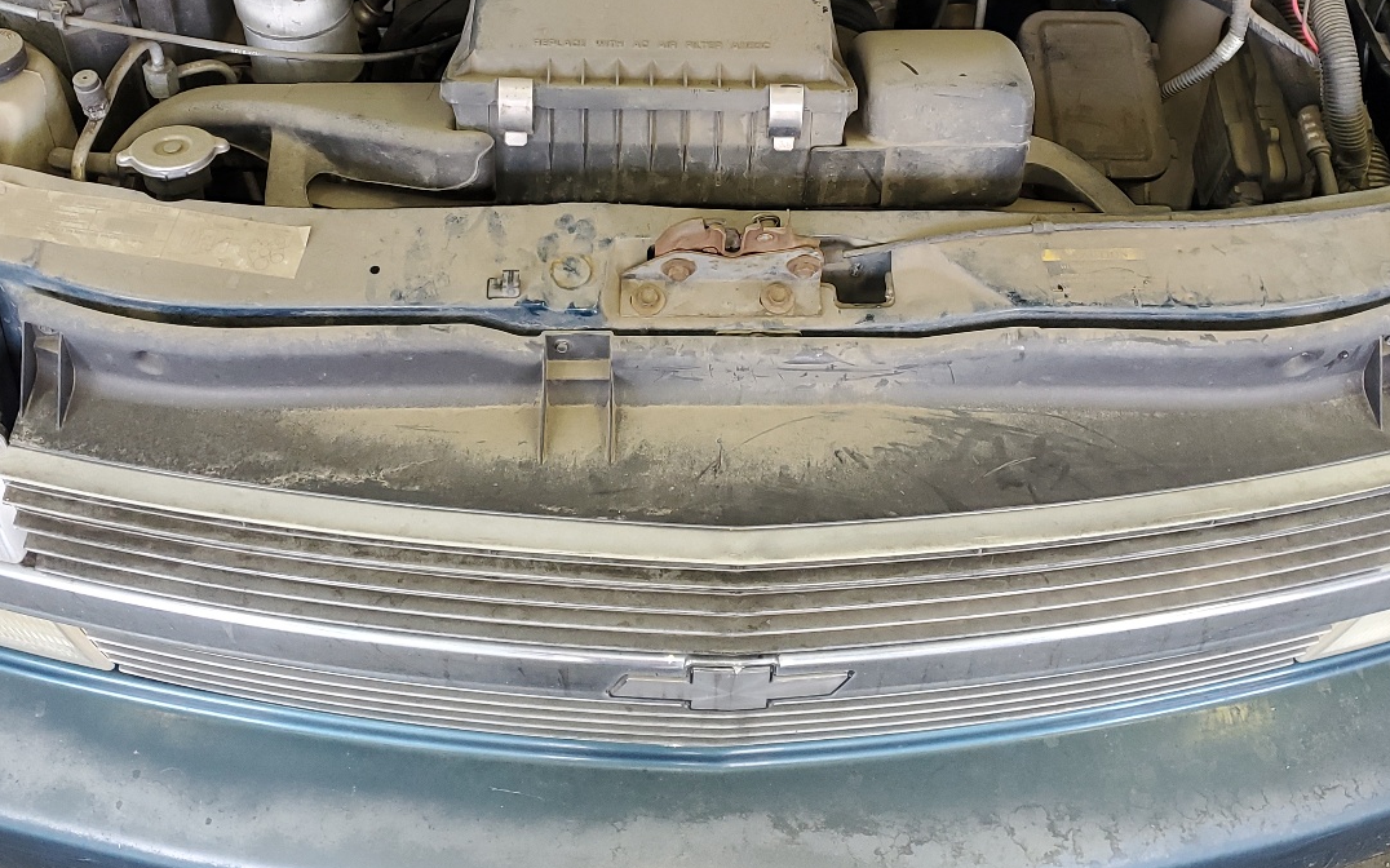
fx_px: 1553
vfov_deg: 30.8
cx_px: 681
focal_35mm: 41
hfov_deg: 48.2
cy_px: 234
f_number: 1.5
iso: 74
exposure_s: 1/60.2
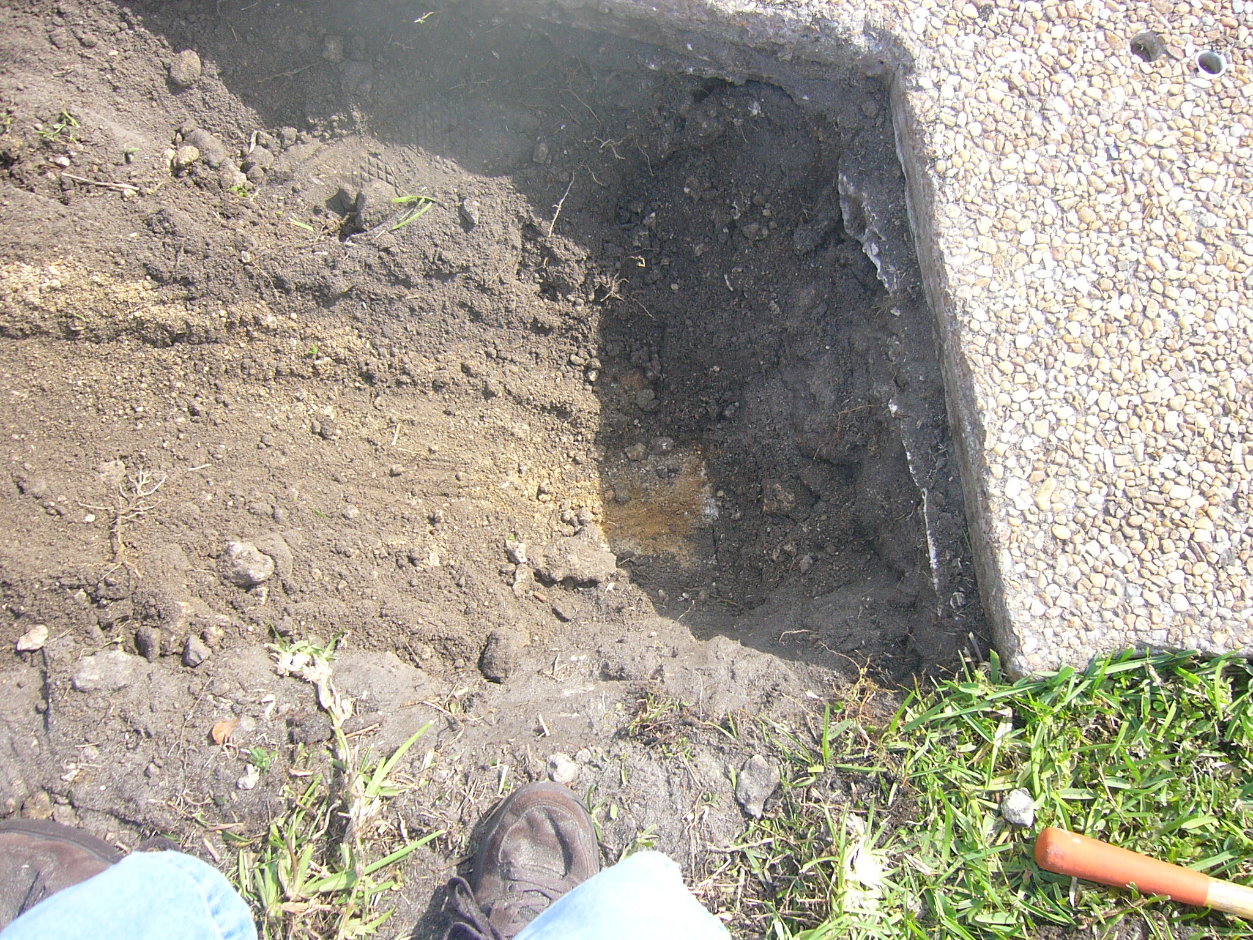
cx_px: 626
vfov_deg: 40.7
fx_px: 1267
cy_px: 470
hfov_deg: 52.6
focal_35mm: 35
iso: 50
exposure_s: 1/320
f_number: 2.8
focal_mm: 5.8
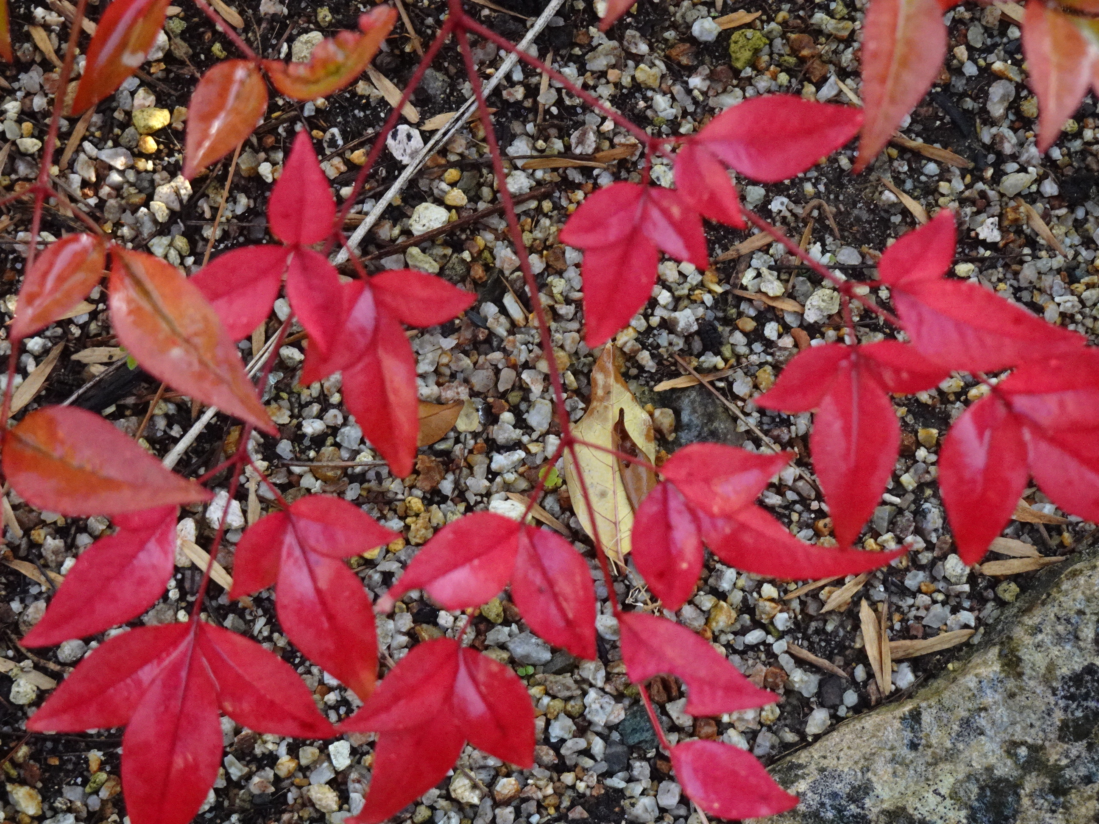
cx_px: 550
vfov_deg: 11.4
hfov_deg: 15.2
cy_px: 412
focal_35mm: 130
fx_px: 4127
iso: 640
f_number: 5.6
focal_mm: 20.59
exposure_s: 1/160
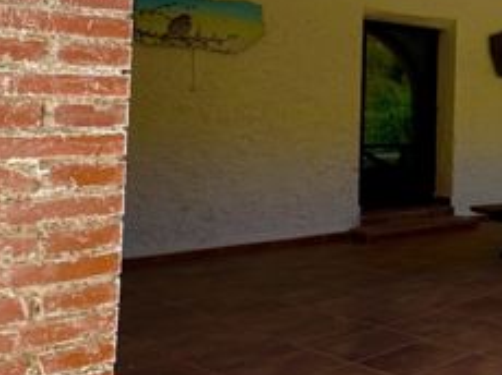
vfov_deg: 32.8
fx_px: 623
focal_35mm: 43
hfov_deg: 30.0
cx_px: 717
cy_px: 89
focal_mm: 2.22
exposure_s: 1/1147
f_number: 2.2
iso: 40
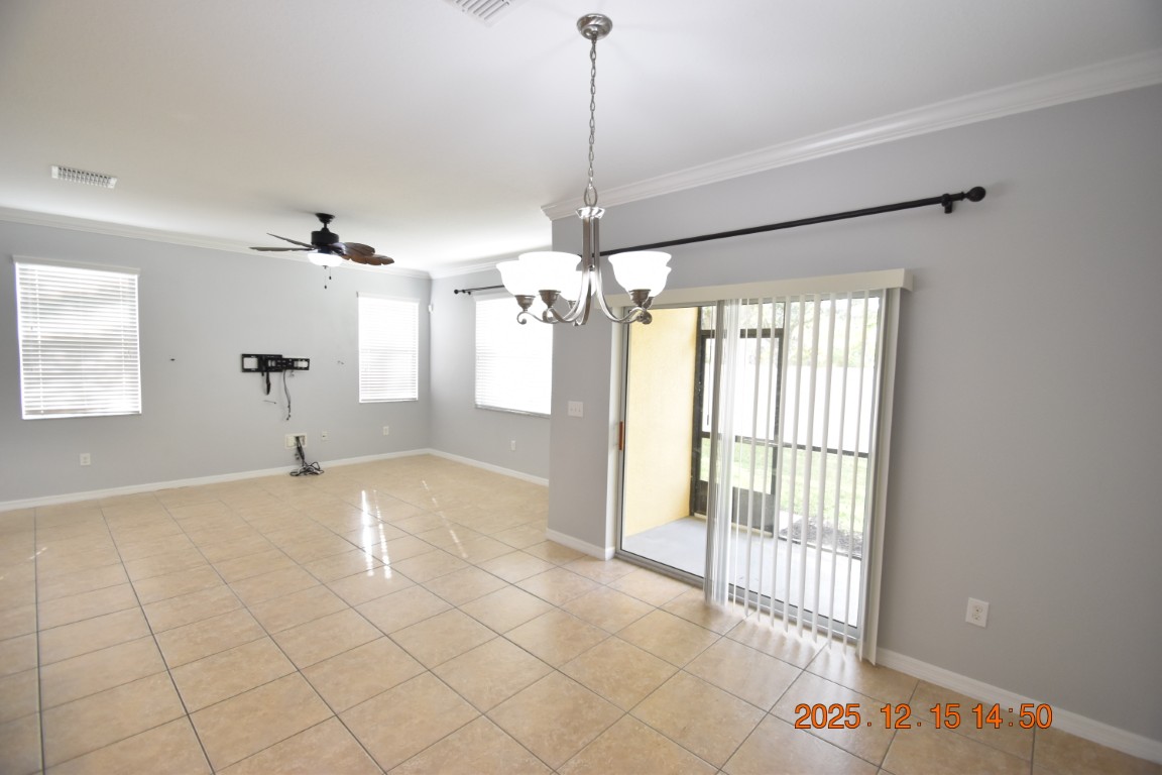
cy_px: 388
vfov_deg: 77.3
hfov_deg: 100.4
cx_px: 581
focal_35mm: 15
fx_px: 484
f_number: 3.5
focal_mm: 10
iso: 800
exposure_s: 1/90
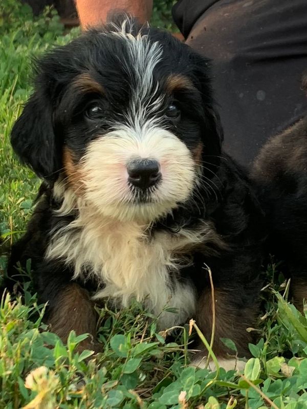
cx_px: 154
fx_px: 307
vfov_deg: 67.3
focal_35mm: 26
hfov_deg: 53.1
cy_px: 204
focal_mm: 4.25
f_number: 1.8
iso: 25
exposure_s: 1/121
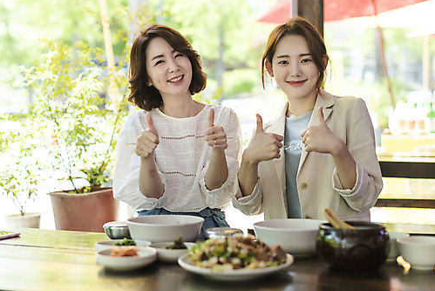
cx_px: 211
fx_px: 725
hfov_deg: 33.4
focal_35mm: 60
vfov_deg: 22.6
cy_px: 122
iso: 400
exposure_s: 1/1600
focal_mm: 50
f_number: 2.2
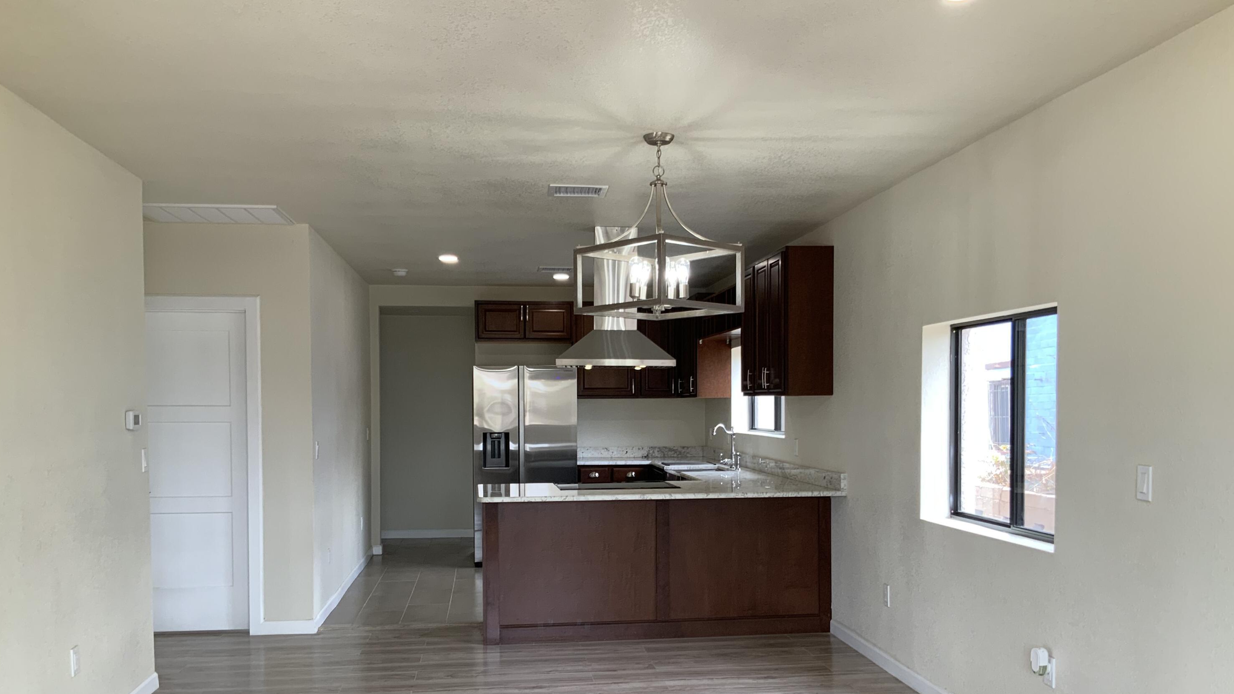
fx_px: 1047
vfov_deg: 36.4
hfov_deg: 61.0
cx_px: 619
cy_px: 447
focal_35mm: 32
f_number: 1.8
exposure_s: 1/120
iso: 40
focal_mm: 3
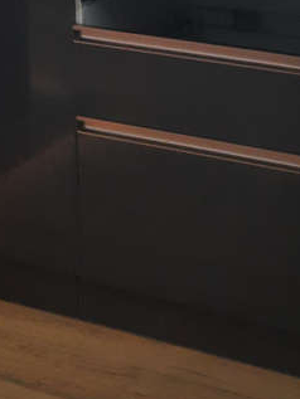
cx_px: 5
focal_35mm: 126
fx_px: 1455
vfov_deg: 14.0
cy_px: -298
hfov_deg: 11.7
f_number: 2
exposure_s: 1/50
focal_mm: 4.6
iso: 100
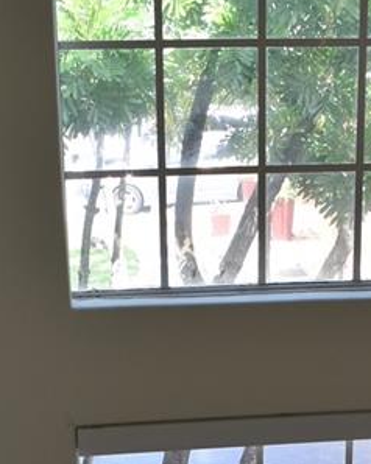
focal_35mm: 102
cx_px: 267
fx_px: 1401
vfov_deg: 16.7
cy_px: 735
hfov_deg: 15.0
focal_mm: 18
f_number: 4.5
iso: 400
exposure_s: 1/80
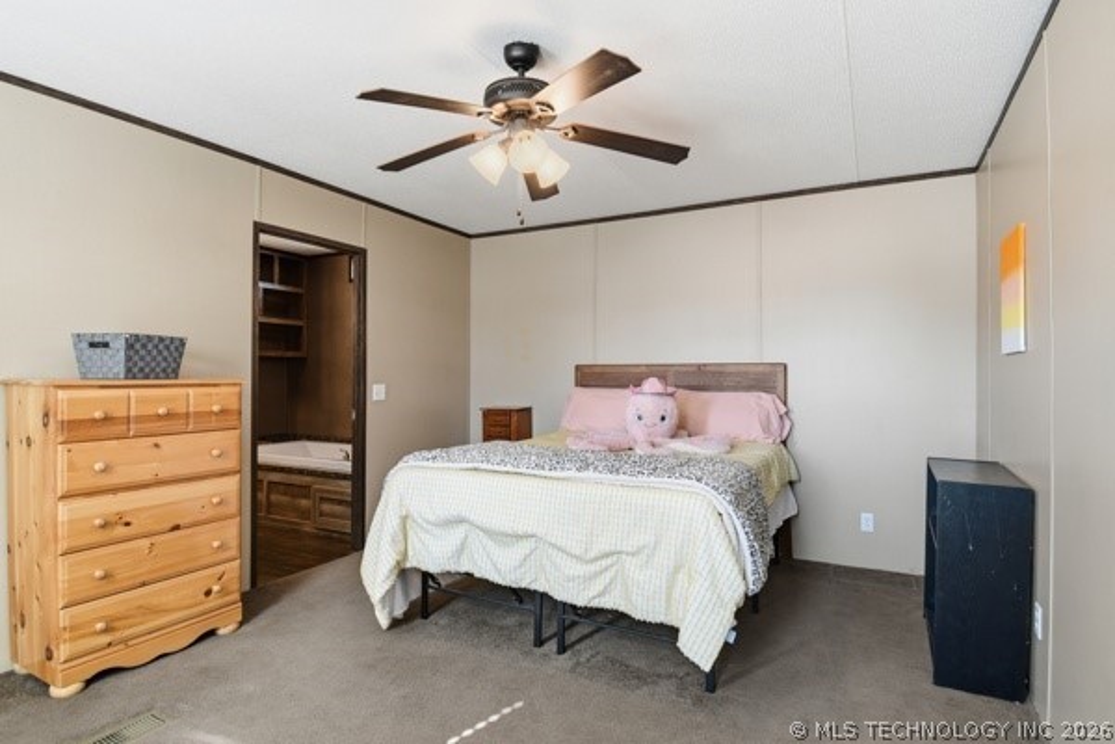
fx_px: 557
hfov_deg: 90.0
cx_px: 558
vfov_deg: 67.4
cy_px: 372
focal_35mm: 18
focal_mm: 12
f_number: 13
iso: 250
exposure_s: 1/25
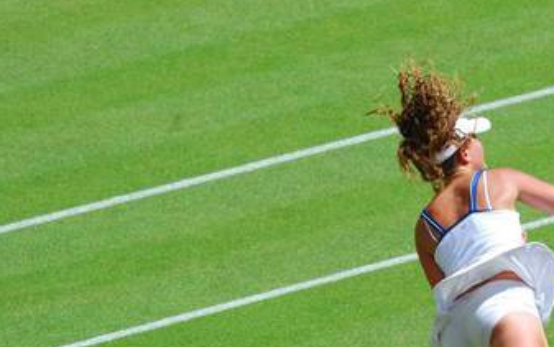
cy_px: 110
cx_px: 570
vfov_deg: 1.7
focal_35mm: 794
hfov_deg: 2.6
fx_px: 11994
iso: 100
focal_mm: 250
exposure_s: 1/400
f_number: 5.6
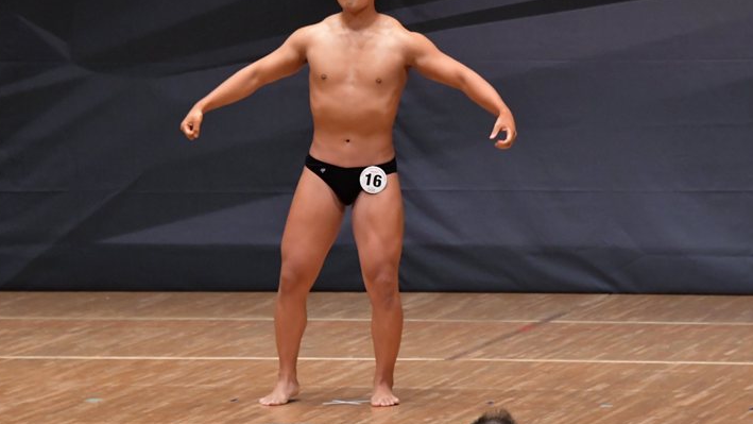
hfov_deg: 7.0
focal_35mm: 309
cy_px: 167
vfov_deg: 3.9
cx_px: 362
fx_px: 6170
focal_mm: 180
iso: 6400
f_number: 5.6
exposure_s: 1/400
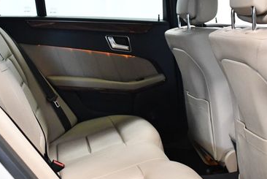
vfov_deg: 21.6
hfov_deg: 31.8
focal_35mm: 63
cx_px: 106
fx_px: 468
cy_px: 85
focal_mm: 18
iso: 3200
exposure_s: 1/80
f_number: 3.5
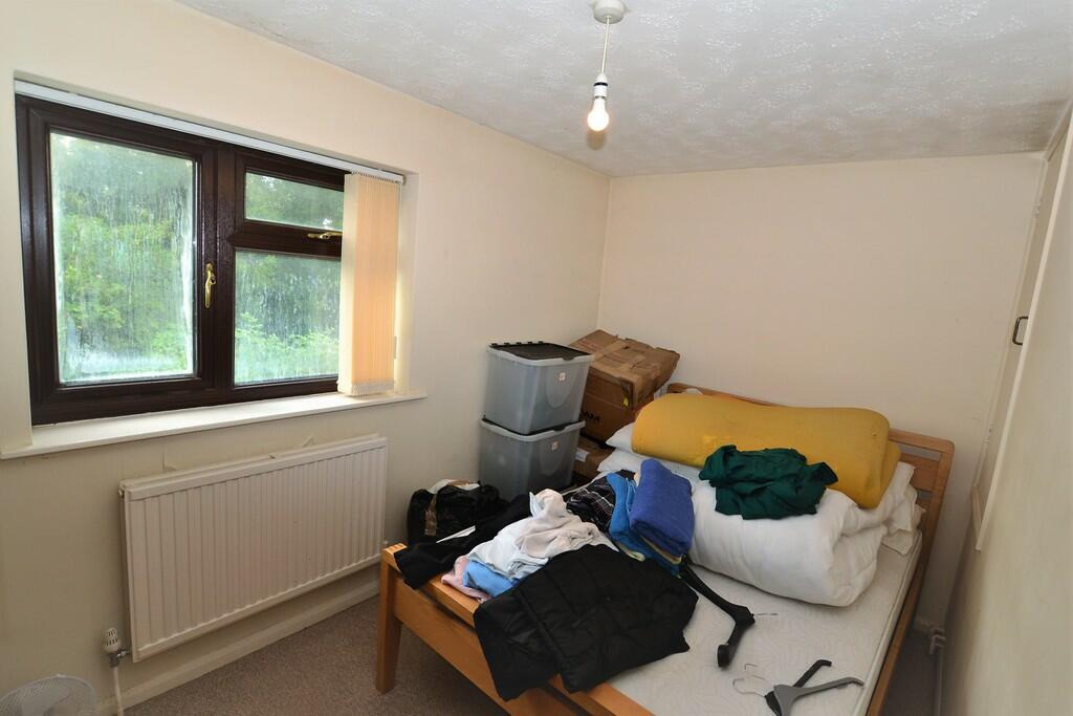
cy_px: 358
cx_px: 536
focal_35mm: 15
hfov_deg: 100.4
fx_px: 447
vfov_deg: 77.3
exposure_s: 1/125
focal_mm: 10
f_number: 5.6
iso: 400
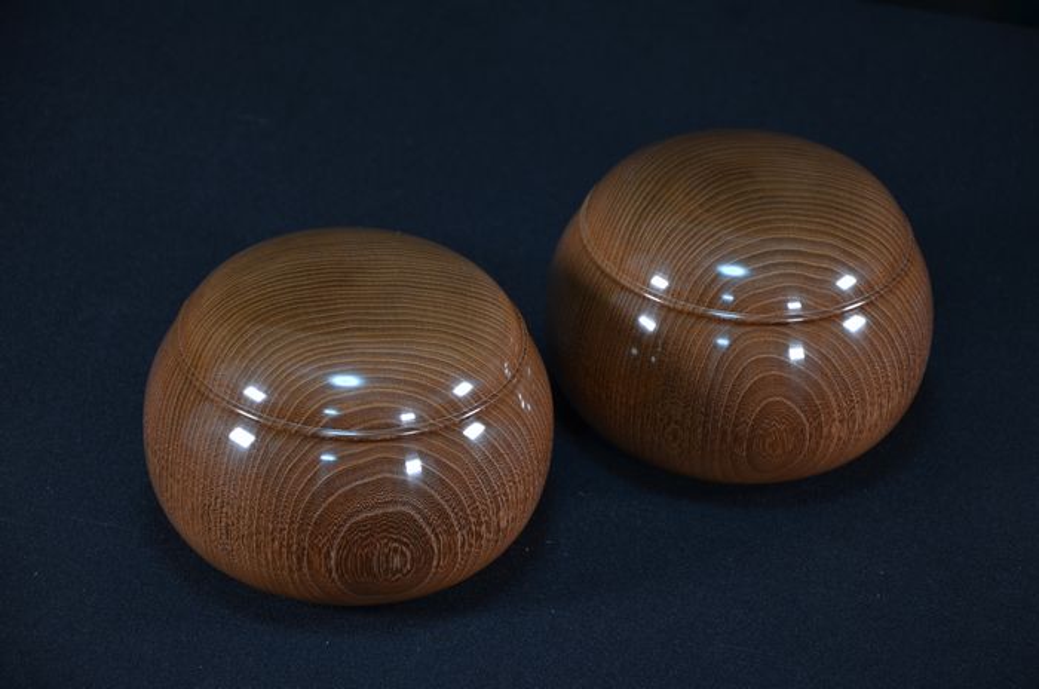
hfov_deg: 15.2
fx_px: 3889
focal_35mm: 135
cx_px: 520
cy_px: 344
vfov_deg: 10.1
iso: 400
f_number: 5.6
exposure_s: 1/30
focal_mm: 90
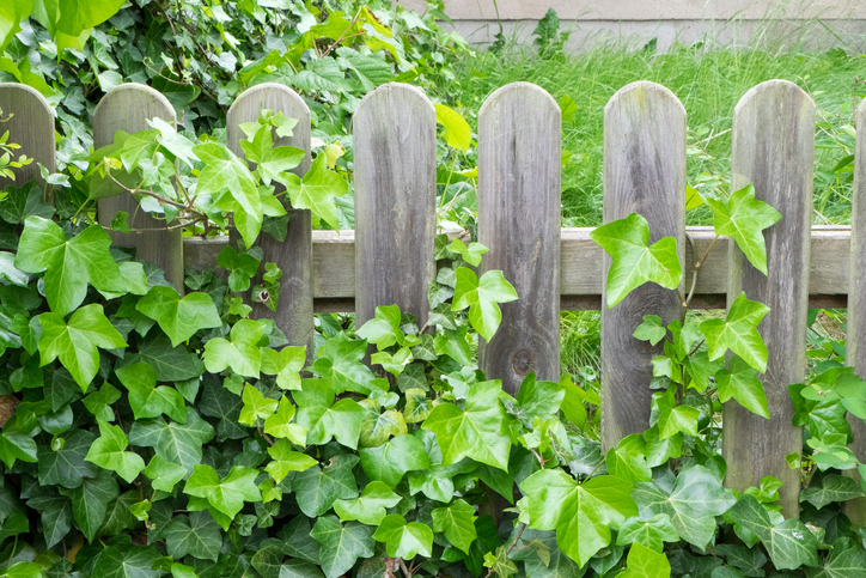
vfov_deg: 16.5
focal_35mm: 83
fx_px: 1997
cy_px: 289
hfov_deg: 24.5
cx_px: 433
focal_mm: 55
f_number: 16
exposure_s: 1/75
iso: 1600
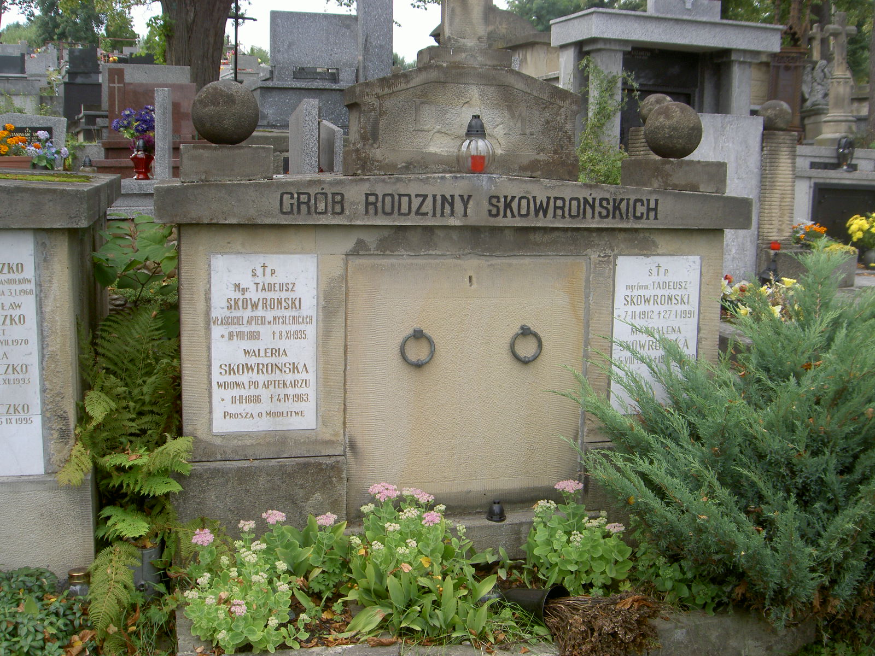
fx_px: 986
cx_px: 438
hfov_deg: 47.9
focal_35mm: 39
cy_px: 328
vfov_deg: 36.8
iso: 50
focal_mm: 8
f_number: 4.7
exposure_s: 1/100
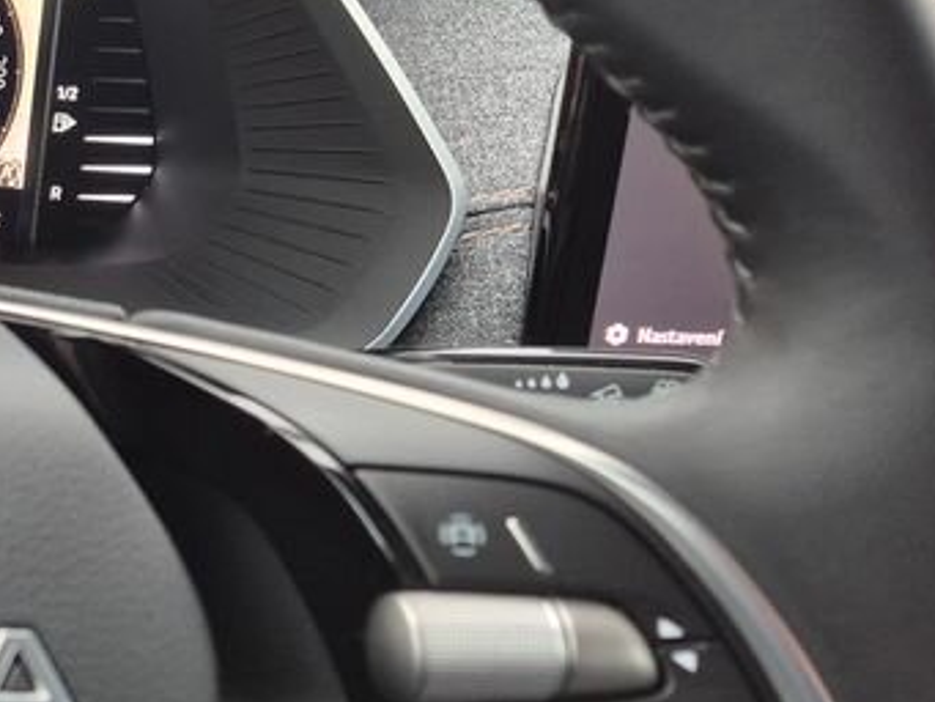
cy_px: 321
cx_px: -406
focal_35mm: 69
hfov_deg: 23.4
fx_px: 1864
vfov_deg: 21.3
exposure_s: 1/100
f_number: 1.8
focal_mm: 5.4
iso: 200
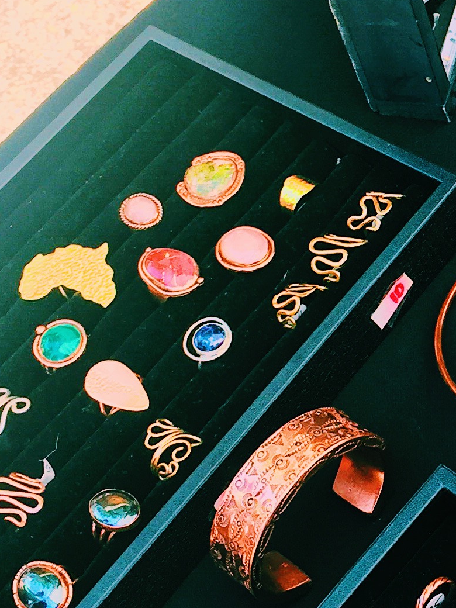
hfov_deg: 15.6
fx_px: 1598
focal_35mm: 91
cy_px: 216
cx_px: 567
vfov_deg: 21.5
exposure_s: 1/120
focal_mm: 4.15
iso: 32
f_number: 2.2
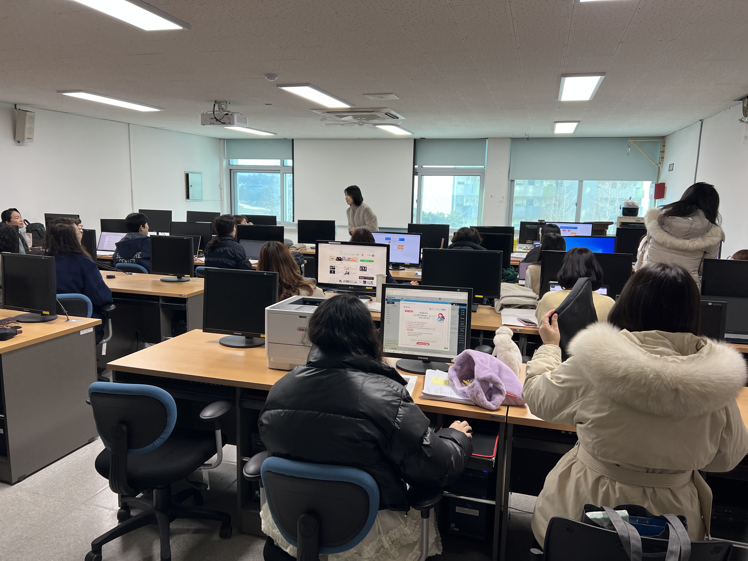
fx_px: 562
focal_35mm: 26
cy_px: 280
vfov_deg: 53.1
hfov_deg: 67.3
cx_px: 374
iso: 80
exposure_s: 1/120
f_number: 1.5
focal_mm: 5.7
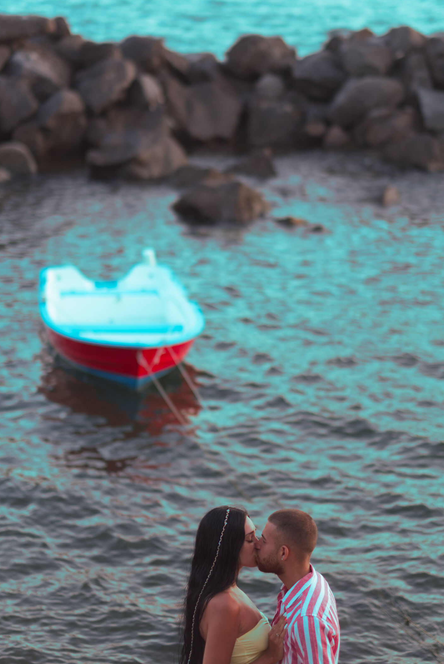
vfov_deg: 21.4
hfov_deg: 14.4
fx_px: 1755
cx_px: 237
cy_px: 296
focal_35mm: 95
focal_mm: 56
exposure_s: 1/500
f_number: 1.2
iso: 200
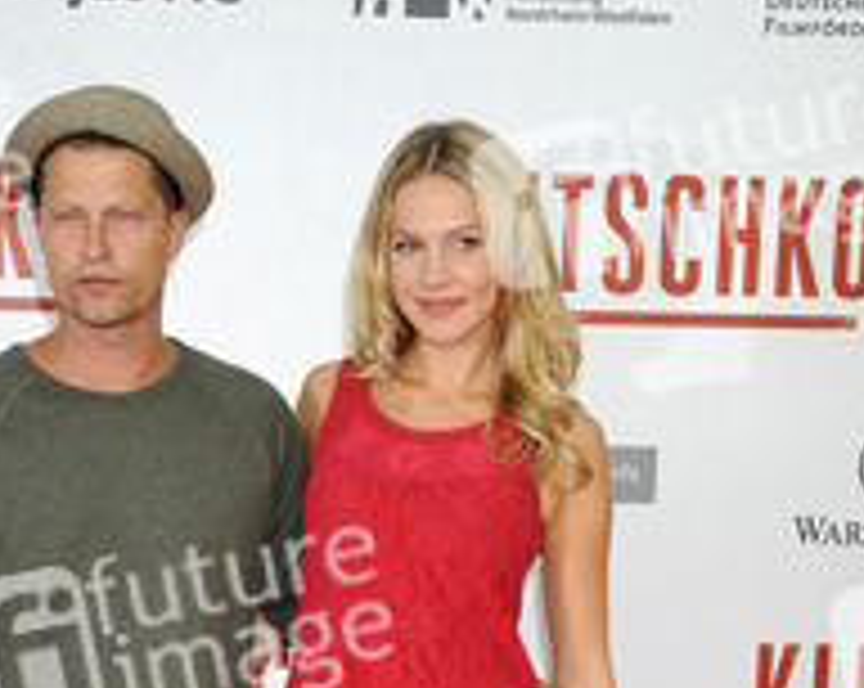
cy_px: 859
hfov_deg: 21.2
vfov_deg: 16.3
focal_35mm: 90
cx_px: 292
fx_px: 2298
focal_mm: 46
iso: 500
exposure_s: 1/160
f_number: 5.6
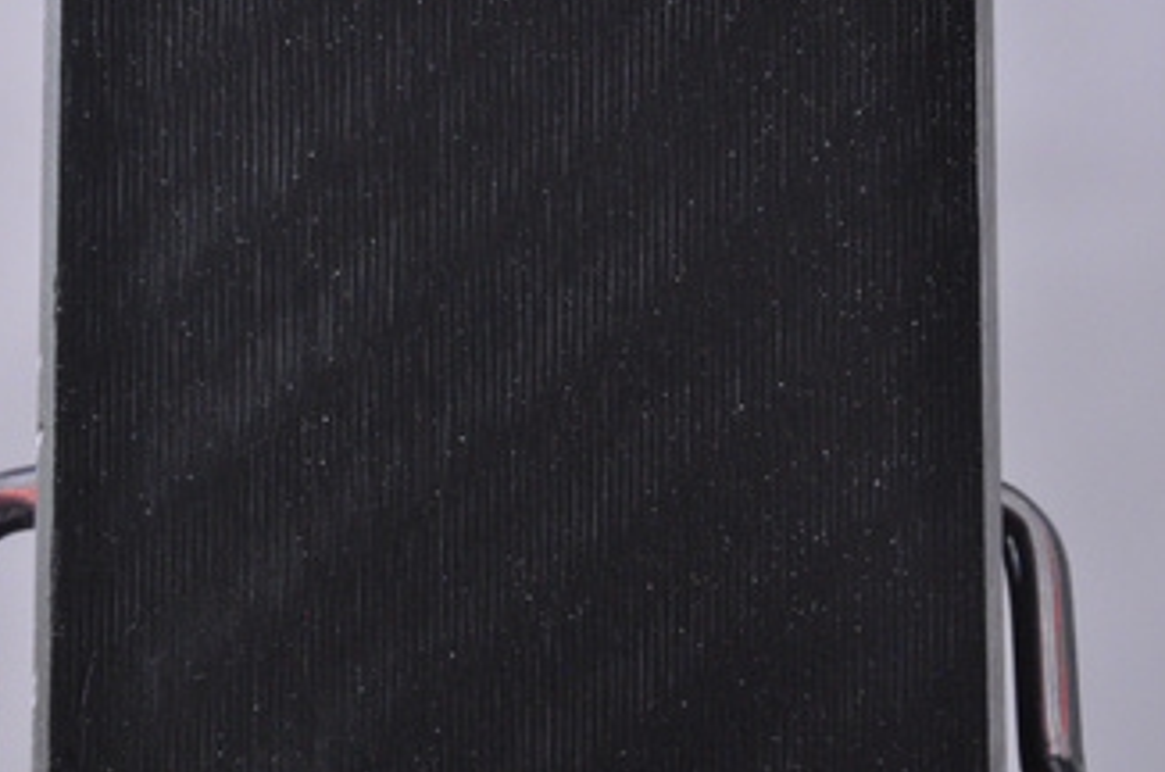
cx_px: 500
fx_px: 7031
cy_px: 481
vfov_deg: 6.3
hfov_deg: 9.5
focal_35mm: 218
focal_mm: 105
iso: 3200
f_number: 9.5
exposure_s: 1/125
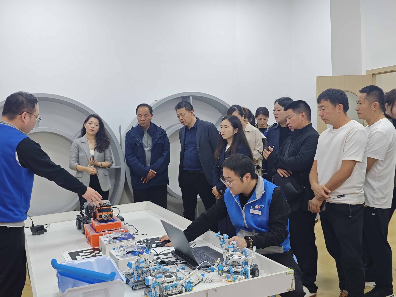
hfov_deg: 52.6
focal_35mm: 35
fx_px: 400
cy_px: 151
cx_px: 197
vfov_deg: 40.7
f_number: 1.6
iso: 200
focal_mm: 6.55
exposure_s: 1/100
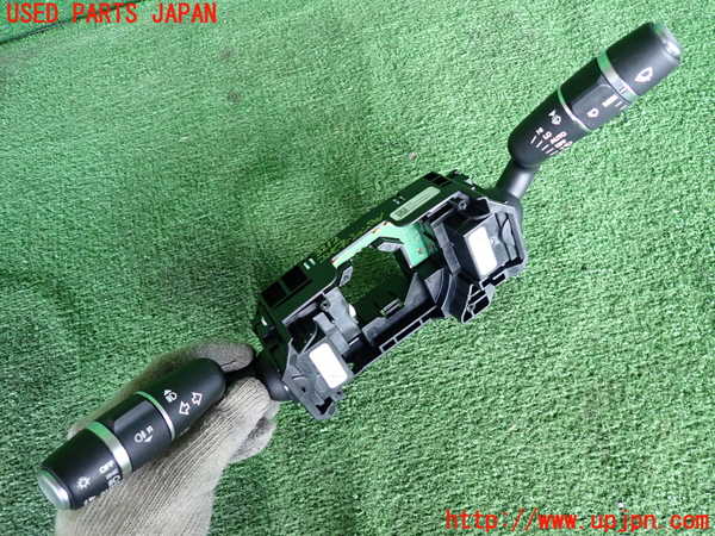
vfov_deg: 54.9
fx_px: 516
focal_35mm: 25
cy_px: 268
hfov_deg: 69.4
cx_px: 358
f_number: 2
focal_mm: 4.5
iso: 400
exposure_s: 1/125
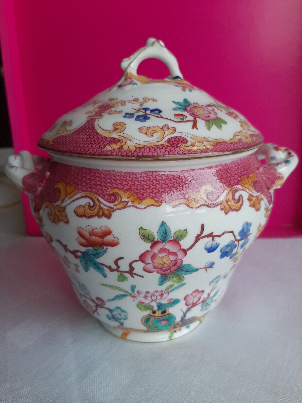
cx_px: 151
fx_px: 302
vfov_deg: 67.3
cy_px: 202
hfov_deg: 53.1
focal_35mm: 26
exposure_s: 1/50
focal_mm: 3.93
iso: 80
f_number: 1.7
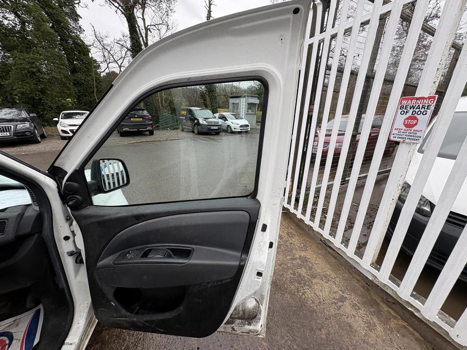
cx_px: 234
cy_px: 175
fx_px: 189
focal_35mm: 14
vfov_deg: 85.7
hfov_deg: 102.1
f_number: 2.2
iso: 40
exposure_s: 1/99
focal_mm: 2.22
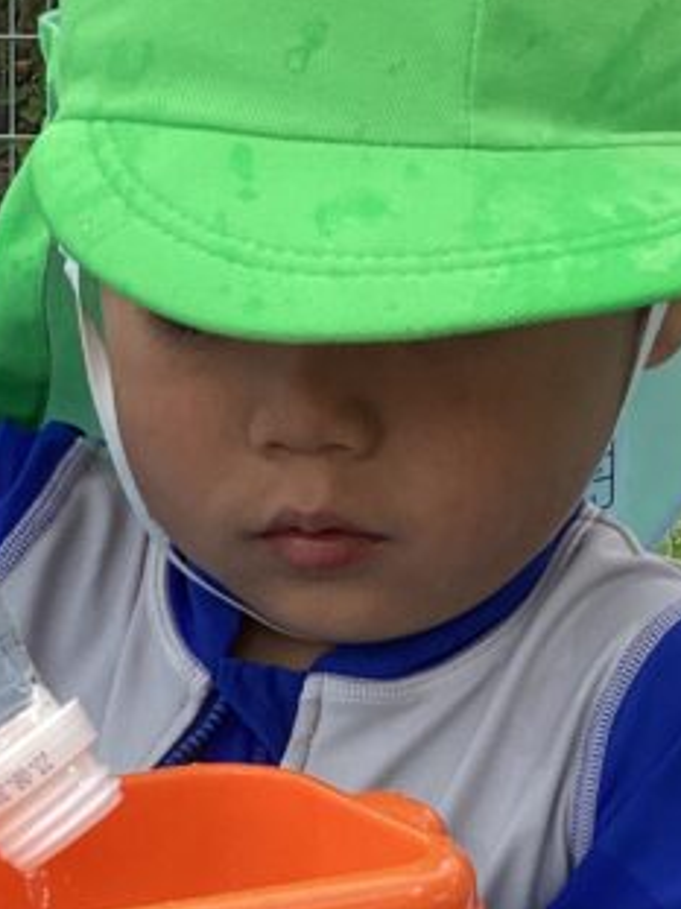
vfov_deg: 18.5
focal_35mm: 102
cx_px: 149
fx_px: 2677
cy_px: 1008
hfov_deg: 14.4
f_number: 2.4
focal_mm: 3.3
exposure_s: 1/231
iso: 25
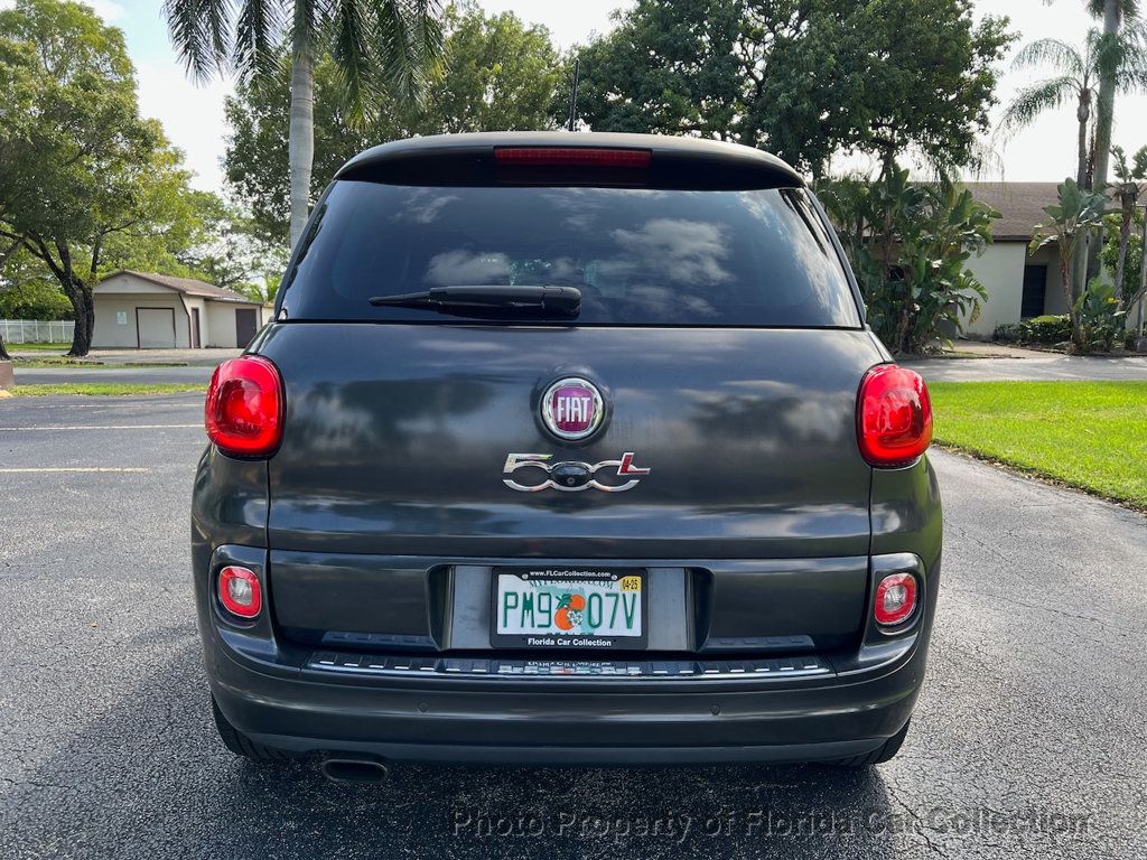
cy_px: 430
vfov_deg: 53.1
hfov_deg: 67.3
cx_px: 574
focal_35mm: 26
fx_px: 862
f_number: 1.5
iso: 50
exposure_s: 1/621
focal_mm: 5.7
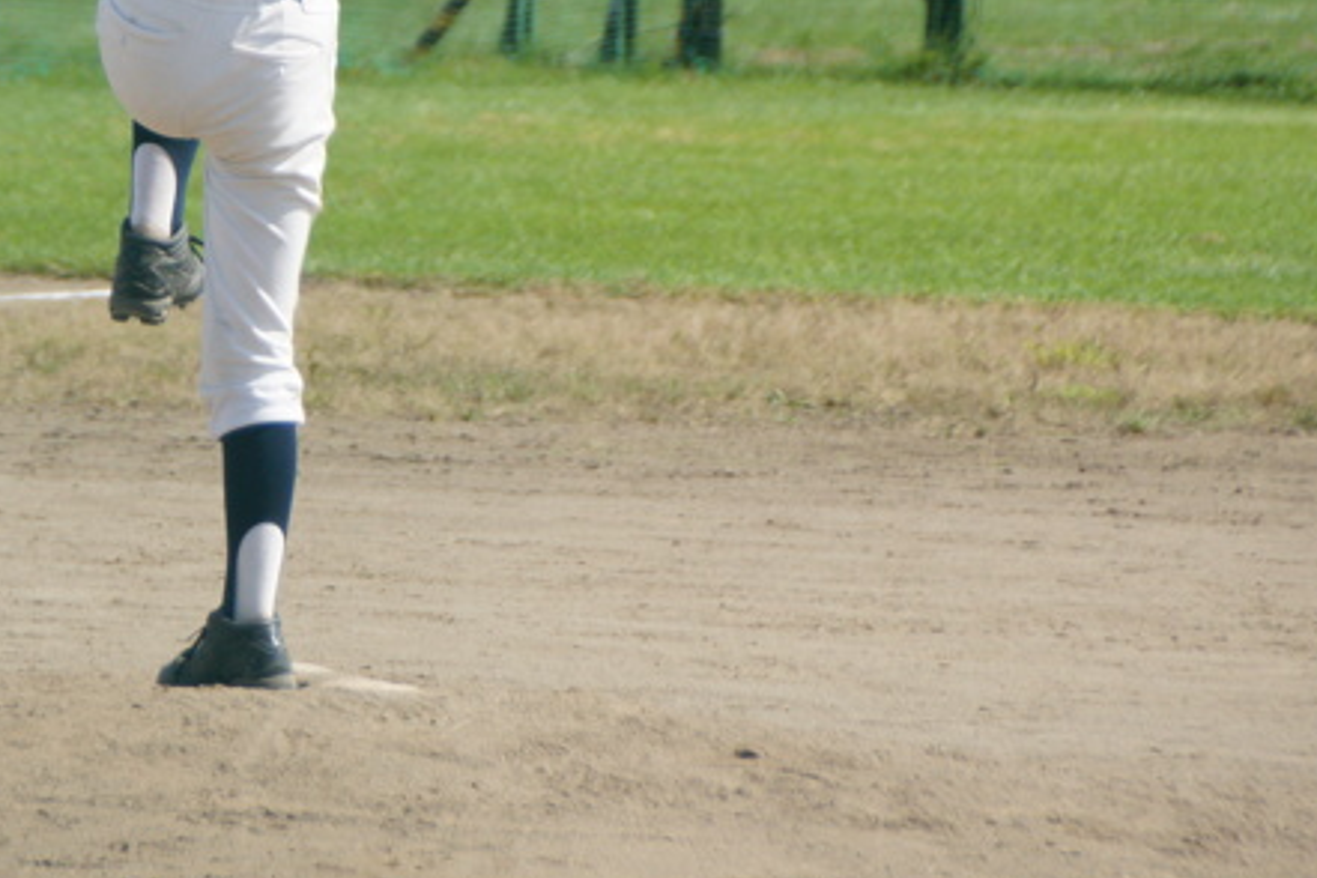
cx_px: 167
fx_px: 20375
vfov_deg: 2.5
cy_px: 30
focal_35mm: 557
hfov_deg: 3.7
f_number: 6.3
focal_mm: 160
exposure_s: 1/1000
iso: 320
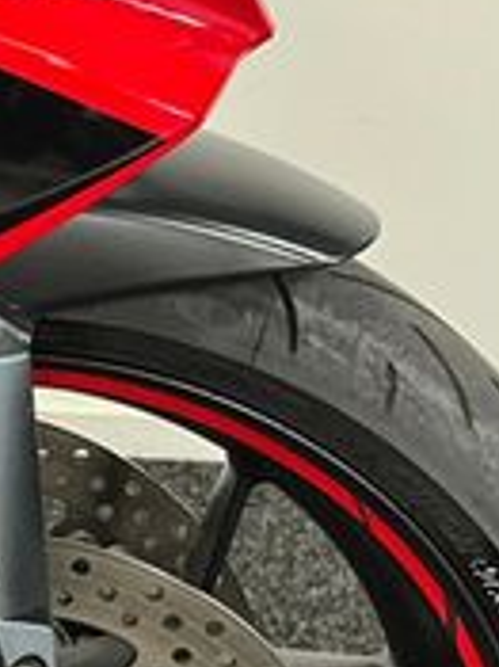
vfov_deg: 20.1
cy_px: 8
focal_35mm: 95
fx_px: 1828
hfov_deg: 13.1
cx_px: -556
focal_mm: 5.1
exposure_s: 1/50
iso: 500
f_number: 1.6
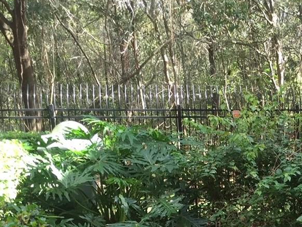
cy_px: 257
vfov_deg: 17.7
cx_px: 333
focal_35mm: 80
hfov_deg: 23.0
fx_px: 698
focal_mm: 4.15
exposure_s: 1/120
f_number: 2.2
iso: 50
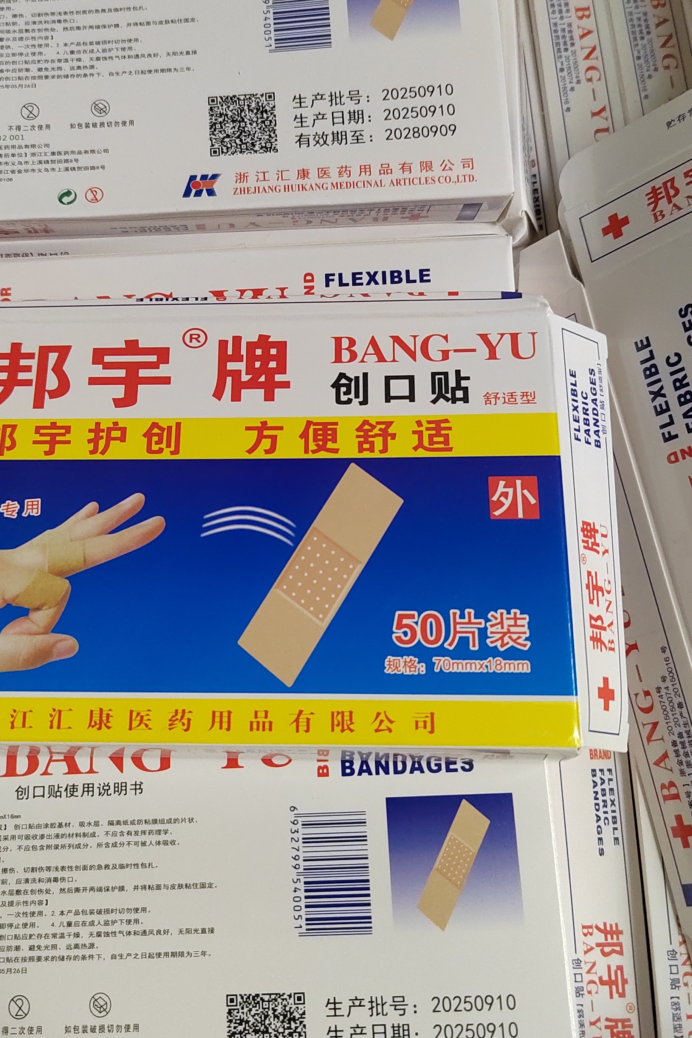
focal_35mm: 34
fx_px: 980
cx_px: 297
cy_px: 483
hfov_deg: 38.8
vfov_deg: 55.8
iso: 2000
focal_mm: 5.52
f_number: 1.9
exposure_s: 1/100
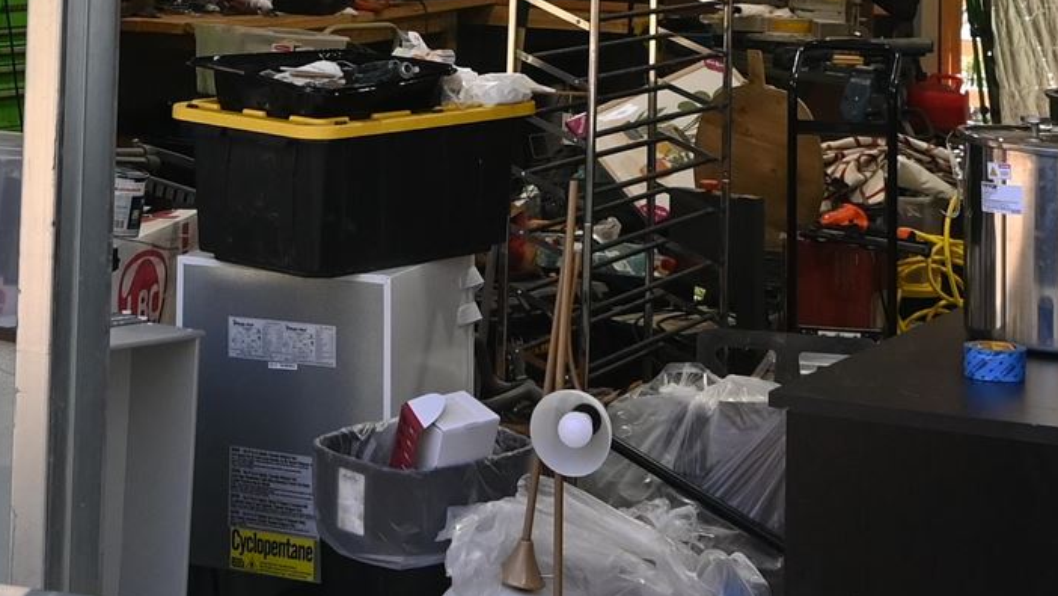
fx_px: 3086
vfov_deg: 10.2
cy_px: -555
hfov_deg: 19.4
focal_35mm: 110
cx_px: 316
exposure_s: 1/250
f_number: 4.5
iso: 200
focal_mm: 16
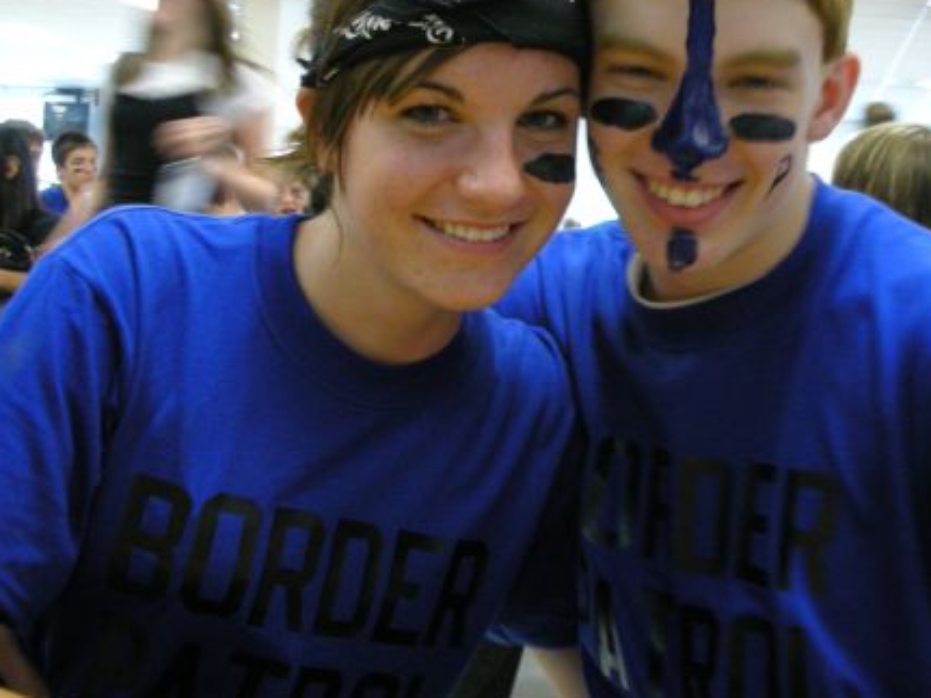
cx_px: 581
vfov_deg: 27.9
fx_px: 1398
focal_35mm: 52
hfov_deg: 36.6
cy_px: 244
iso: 200
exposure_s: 1/12.7
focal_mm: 5.8
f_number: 2.8
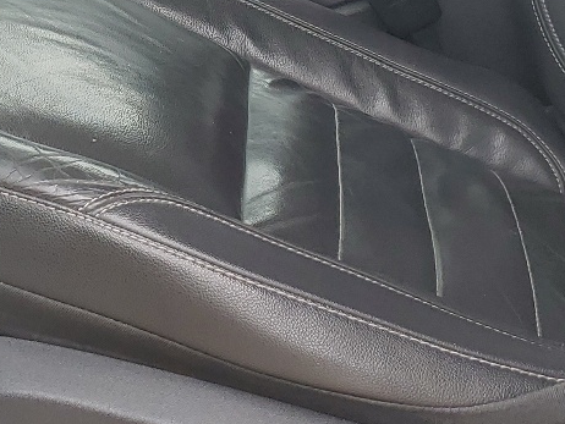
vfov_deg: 15.6
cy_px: -141
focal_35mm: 90
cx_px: 1
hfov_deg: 21.0
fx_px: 1470
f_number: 1.5
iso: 50
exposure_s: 1/714
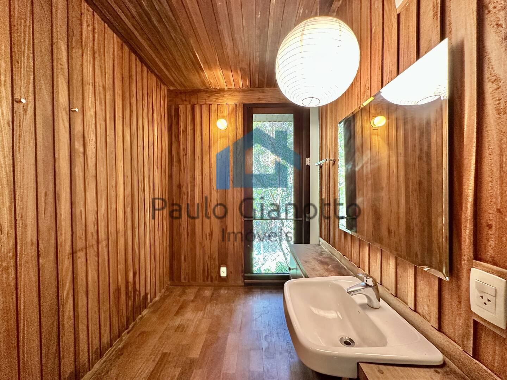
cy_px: 190
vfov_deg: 85.7
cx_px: 254
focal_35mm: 14
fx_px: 205
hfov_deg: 102.1
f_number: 2.2
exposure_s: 1/60
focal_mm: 2.22
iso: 320
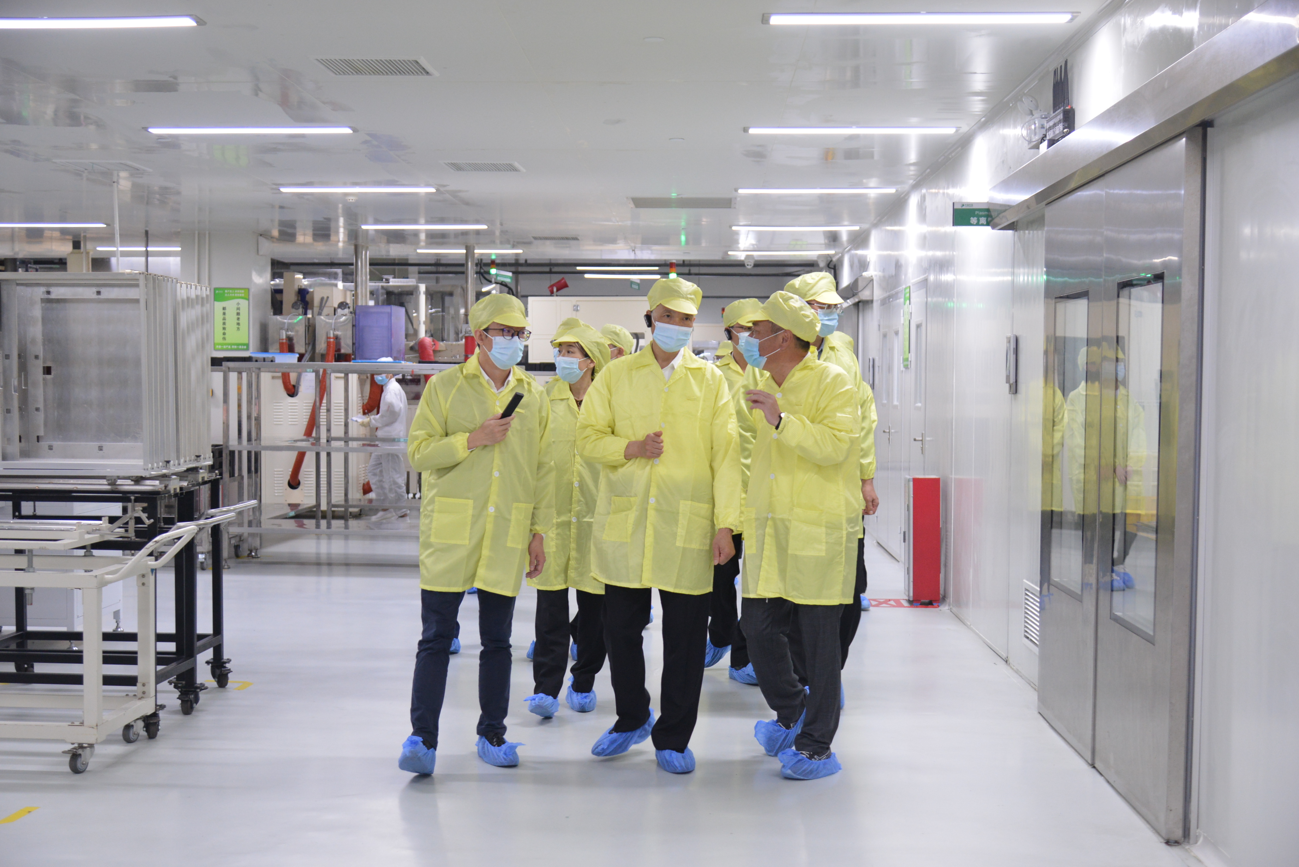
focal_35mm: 46
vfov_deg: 29.3
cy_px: 434
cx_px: 650
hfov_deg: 42.7
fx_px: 1660
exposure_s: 1/100
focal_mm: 46
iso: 2200
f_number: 4
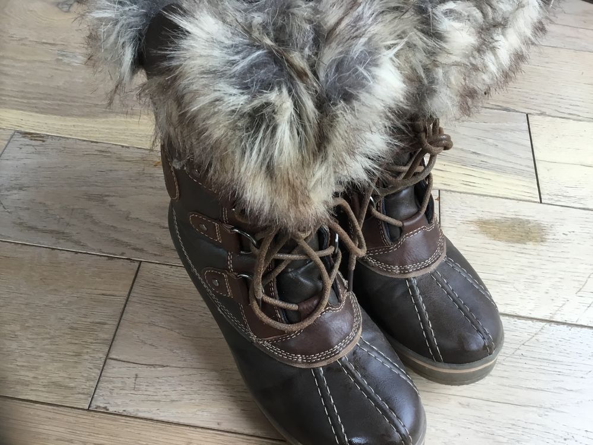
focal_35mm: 31
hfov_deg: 58.4
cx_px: 296
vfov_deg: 45.4
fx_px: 531
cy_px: 222
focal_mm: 3.3
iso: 32
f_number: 2.4
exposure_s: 1/33
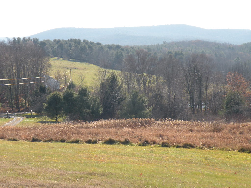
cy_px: 94
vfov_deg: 12.5
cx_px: 126
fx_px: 863
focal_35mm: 119
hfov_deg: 16.6
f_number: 5.6
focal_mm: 21
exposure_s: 1/170
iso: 64
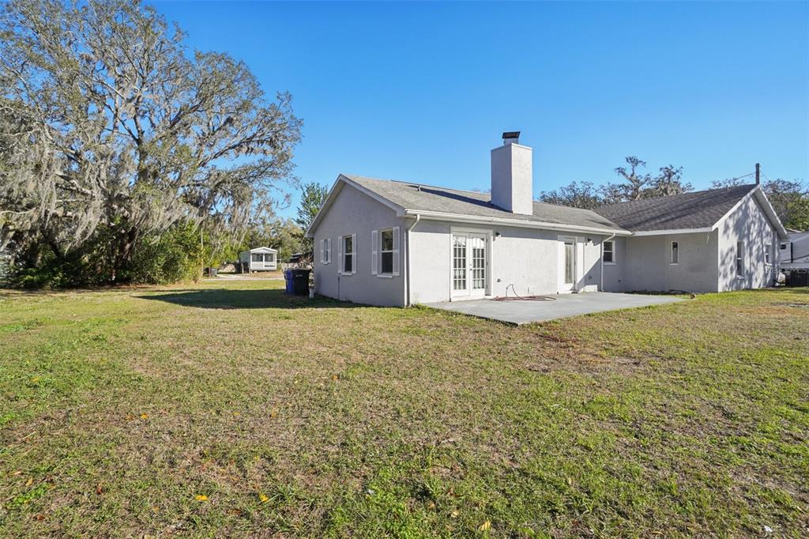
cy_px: 270
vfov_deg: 77.3
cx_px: 404
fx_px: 337
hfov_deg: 100.4
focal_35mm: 15
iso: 100
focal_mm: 10
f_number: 8
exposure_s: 1/250
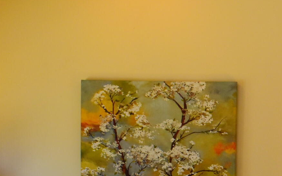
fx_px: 844
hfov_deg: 18.1
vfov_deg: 11.7
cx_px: 328
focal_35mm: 110
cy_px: 198
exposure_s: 1/160
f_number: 6.3
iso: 400
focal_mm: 21
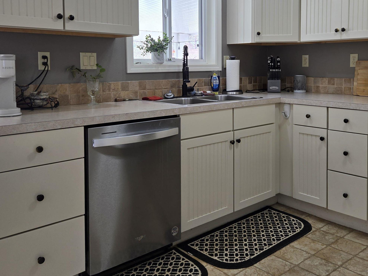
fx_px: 383
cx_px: 212
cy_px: 81
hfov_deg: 51.2
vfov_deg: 38.9
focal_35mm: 36
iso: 50
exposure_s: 1/120
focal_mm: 5.4
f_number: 1.8
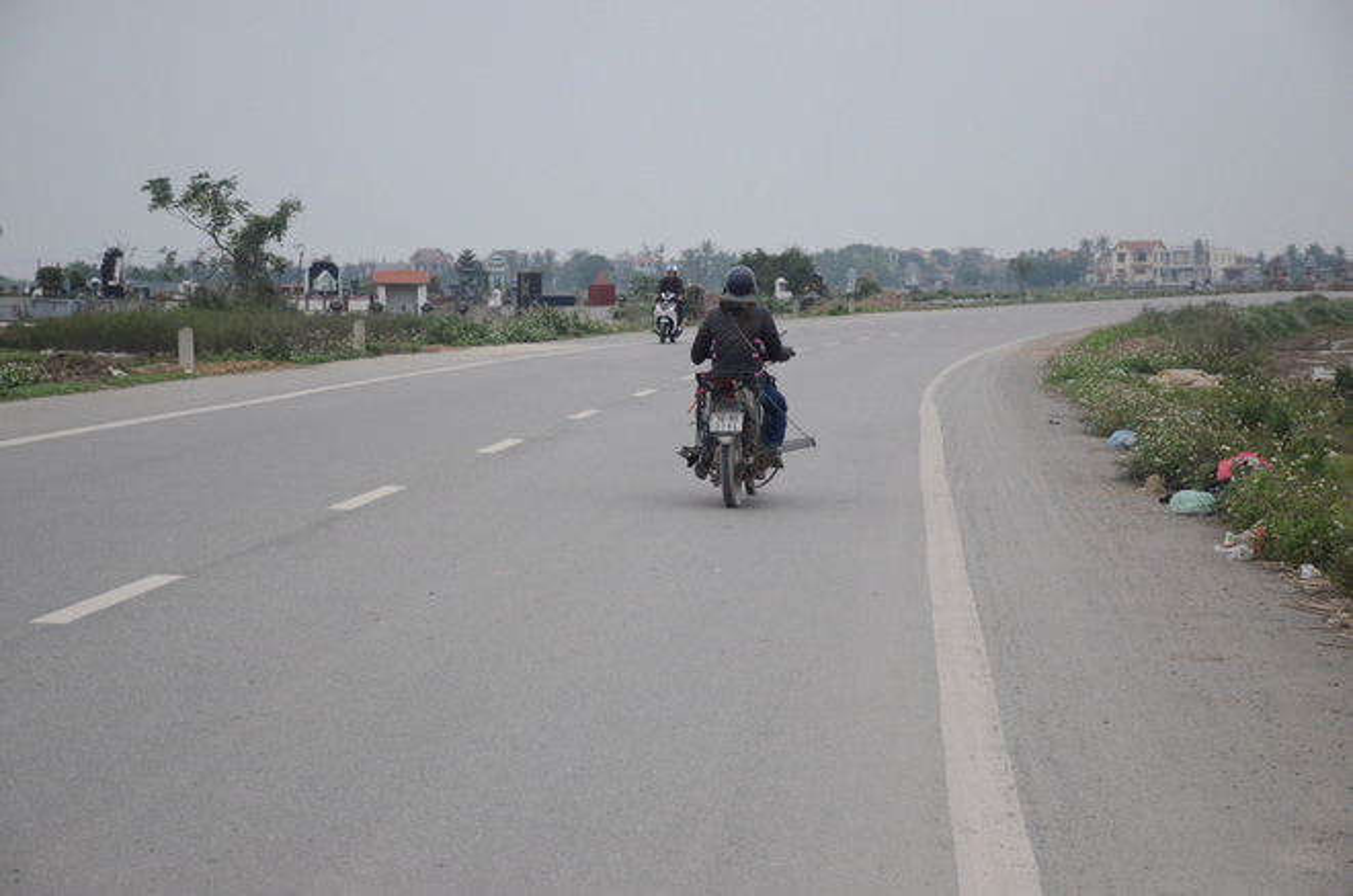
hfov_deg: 26.0
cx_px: 676
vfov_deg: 17.4
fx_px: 2925
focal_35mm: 78
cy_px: 448
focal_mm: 52
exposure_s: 1/5000
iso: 3200
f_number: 4.8
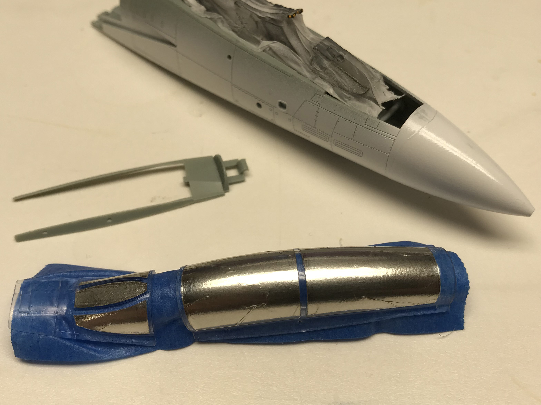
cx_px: 265
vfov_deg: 39.6
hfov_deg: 51.4
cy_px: 185
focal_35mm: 36
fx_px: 563
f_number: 1.8
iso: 20
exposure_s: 1/175
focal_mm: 3.99
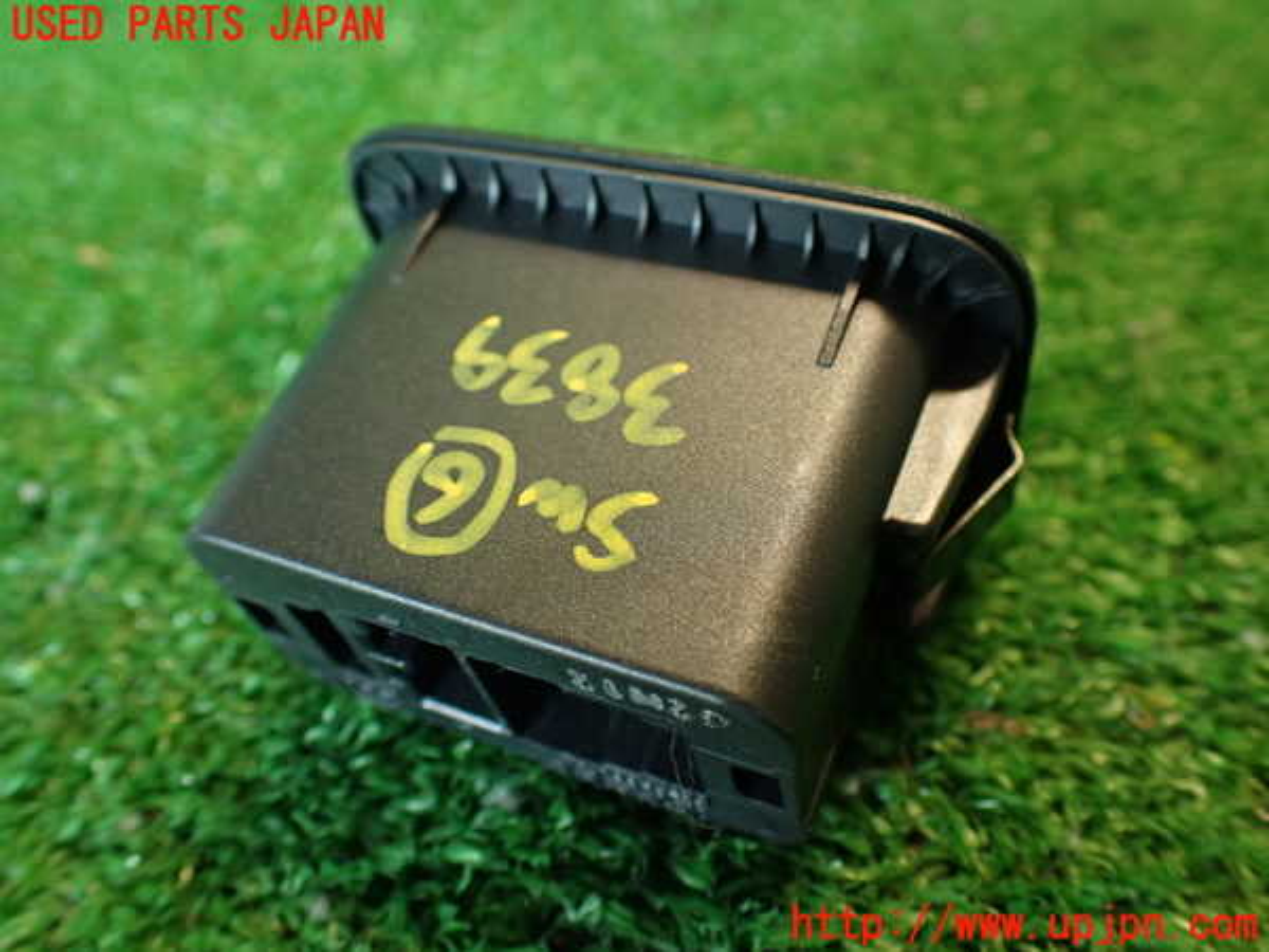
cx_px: 634
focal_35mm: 30
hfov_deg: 60.0
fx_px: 1100
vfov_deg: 46.8
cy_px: 476
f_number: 2.3
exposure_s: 1/30
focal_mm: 5.4
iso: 250
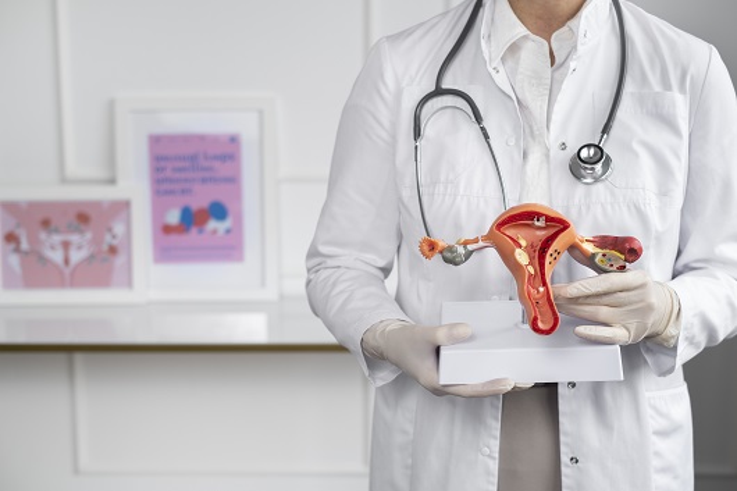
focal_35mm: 53
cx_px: 368
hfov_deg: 37.5
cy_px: 246
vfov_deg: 25.5
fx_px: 1085
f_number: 2.8
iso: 250
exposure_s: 1/160
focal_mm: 35
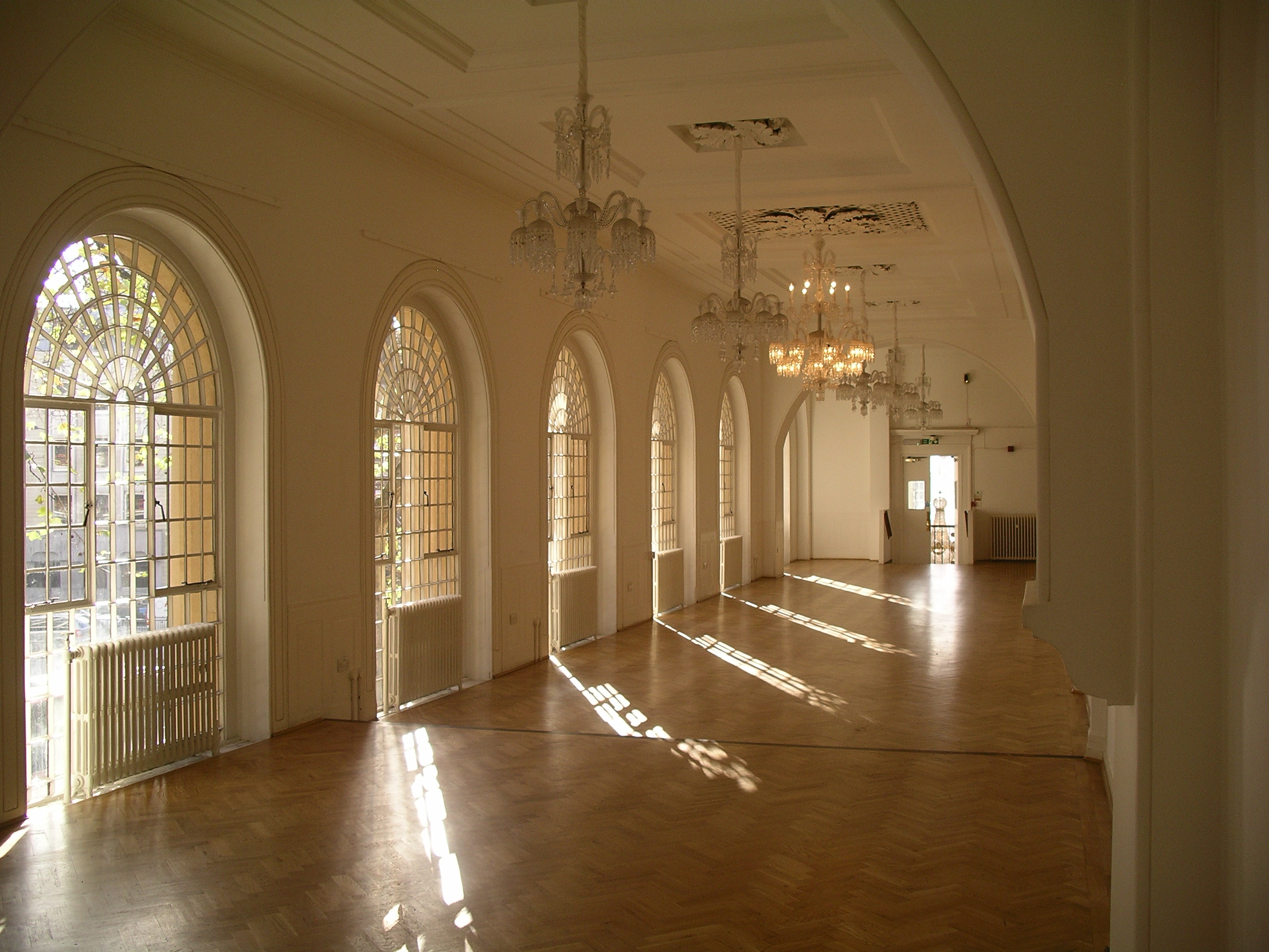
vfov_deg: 38.7
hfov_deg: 50.1
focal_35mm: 37
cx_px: 634
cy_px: 476
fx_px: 1356
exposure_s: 1/117
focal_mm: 7.8
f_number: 2.8
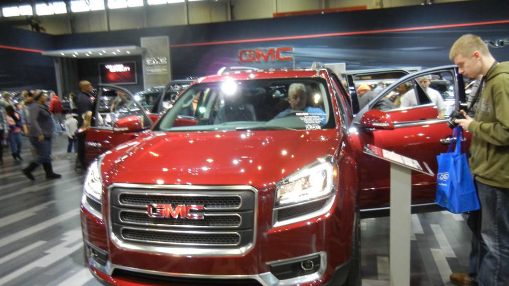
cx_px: 253
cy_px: 159
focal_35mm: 33
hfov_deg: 59.5
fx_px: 445
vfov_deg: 35.6
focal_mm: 5.4
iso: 400
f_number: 3.5
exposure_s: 1/30.6
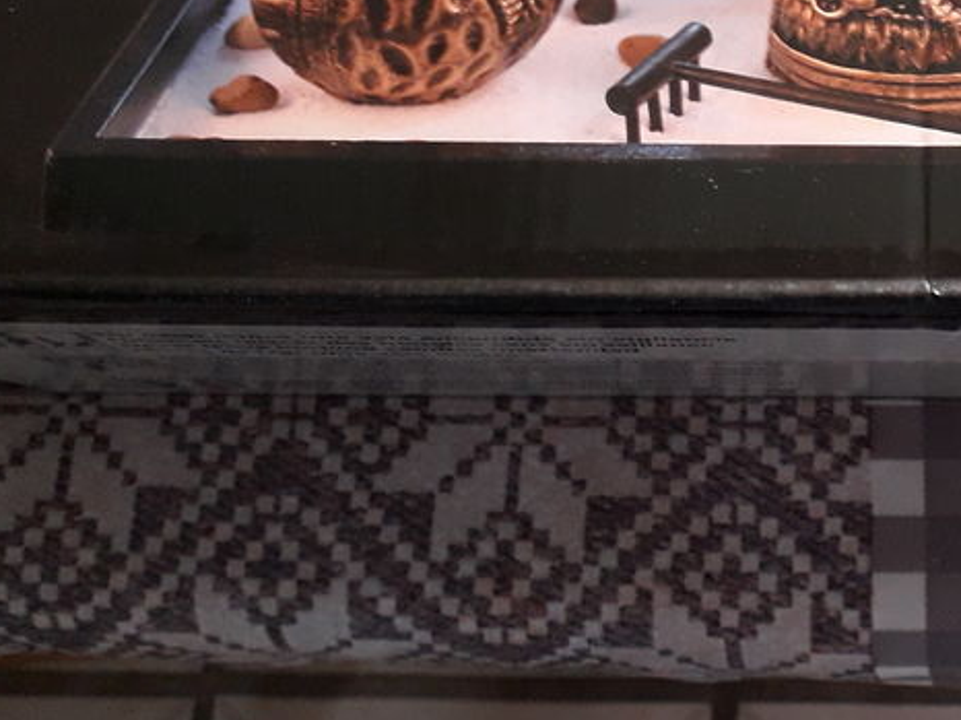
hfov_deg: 31.3
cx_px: 907
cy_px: 130
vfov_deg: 24.7
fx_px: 1609
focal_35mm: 58
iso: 250
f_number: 1.9
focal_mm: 3.6
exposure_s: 1/25
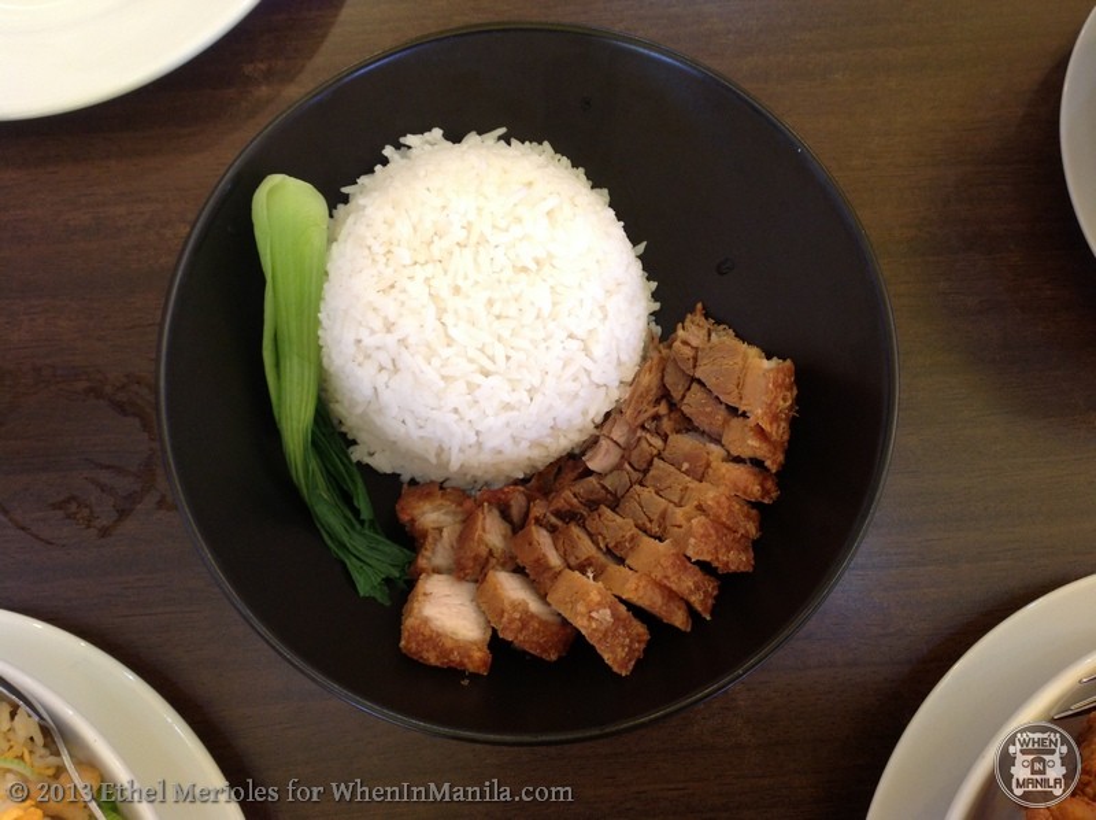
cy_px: 410
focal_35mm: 35
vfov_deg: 40.6
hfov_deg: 52.7
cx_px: 548
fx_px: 1107
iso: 64
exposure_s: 1/15
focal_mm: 4.28
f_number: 2.4
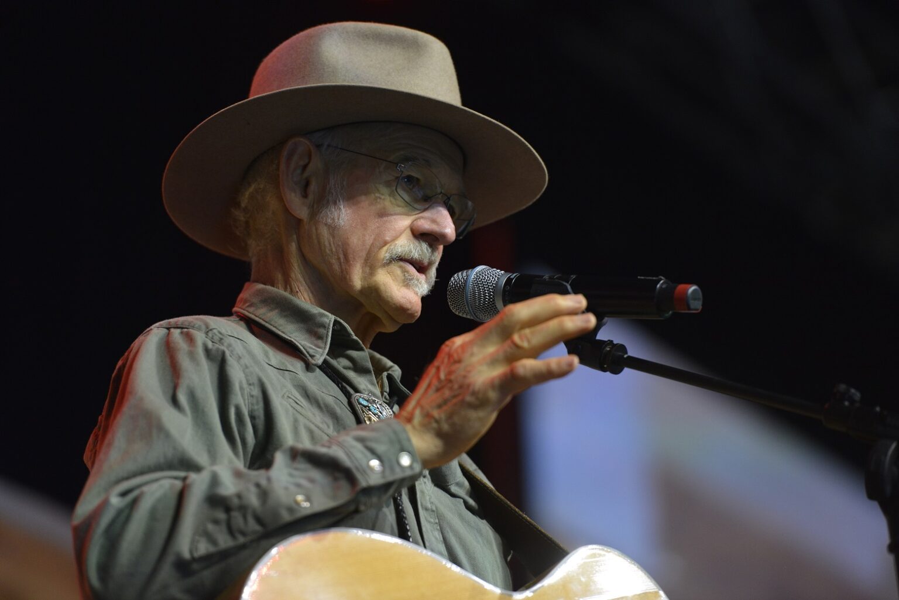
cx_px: 450
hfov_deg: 10.3
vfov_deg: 6.9
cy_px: 300
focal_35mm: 200
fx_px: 4996
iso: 2000
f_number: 3.2
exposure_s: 1/160
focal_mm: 200
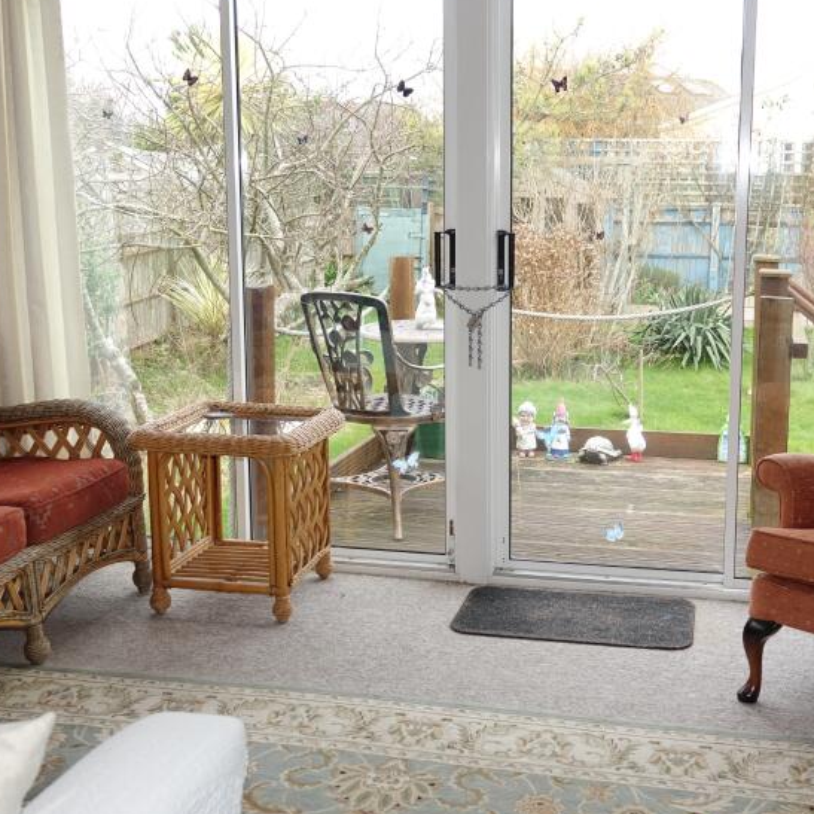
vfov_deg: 39.2
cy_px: 391
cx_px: 457
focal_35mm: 43
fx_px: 1144
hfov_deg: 39.1
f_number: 2.8
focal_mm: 9.99
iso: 100
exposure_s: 1/80
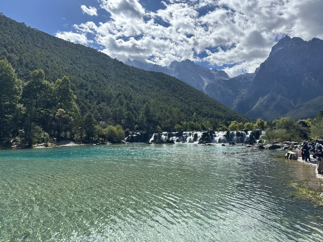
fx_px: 224
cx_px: 162
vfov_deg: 56.8
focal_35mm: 24
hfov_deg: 71.6
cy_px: 121
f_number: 1.78
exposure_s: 1/5525
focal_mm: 6.86
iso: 80
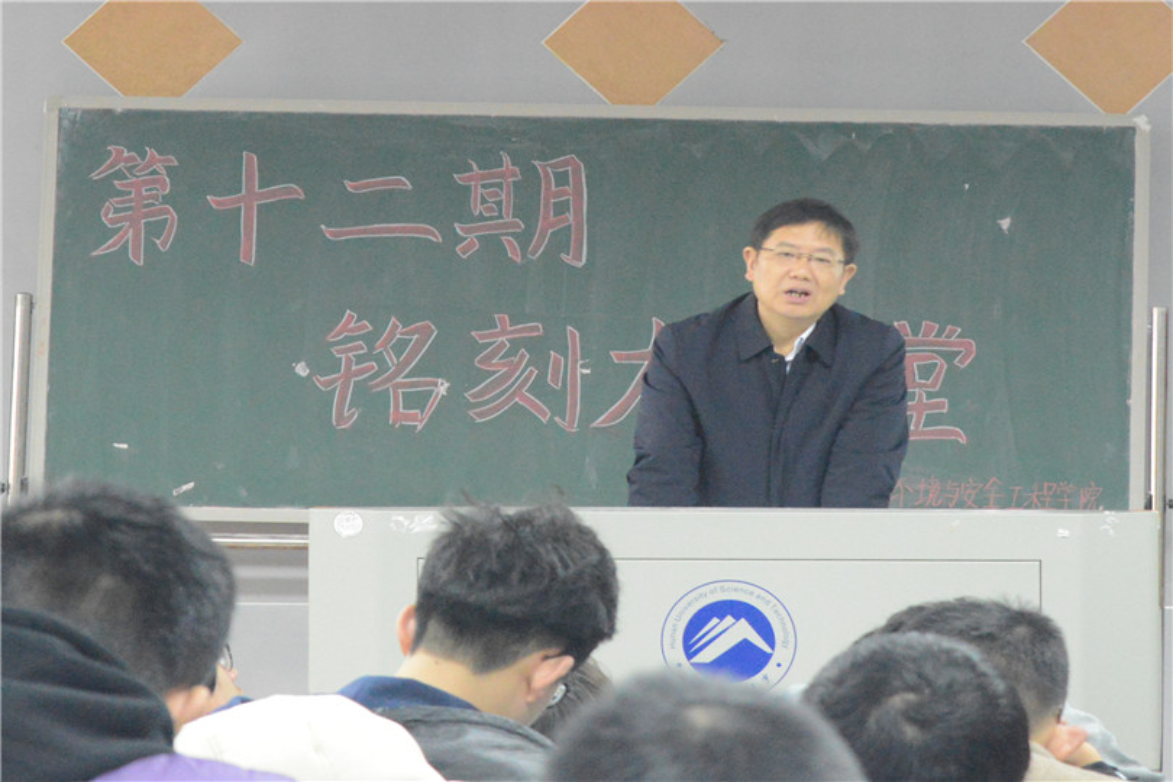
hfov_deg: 24.6
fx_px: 2688
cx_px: 586
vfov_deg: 16.6
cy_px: 391
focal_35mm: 82
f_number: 6.3
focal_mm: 55
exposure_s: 1/13
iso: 3200
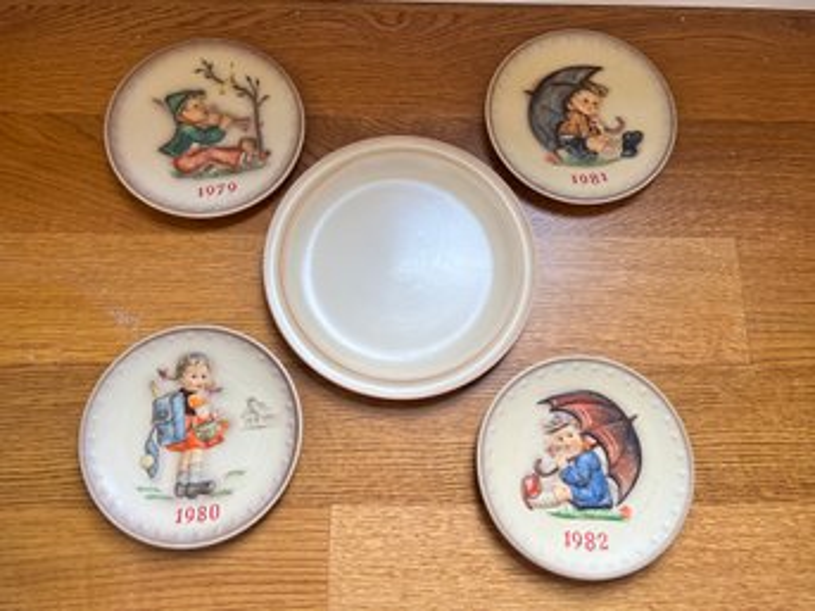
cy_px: 306
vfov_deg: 53.0
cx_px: 408
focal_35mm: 26
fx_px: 612
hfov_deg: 67.3
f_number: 1.5
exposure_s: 1/121
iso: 64
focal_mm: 5.7
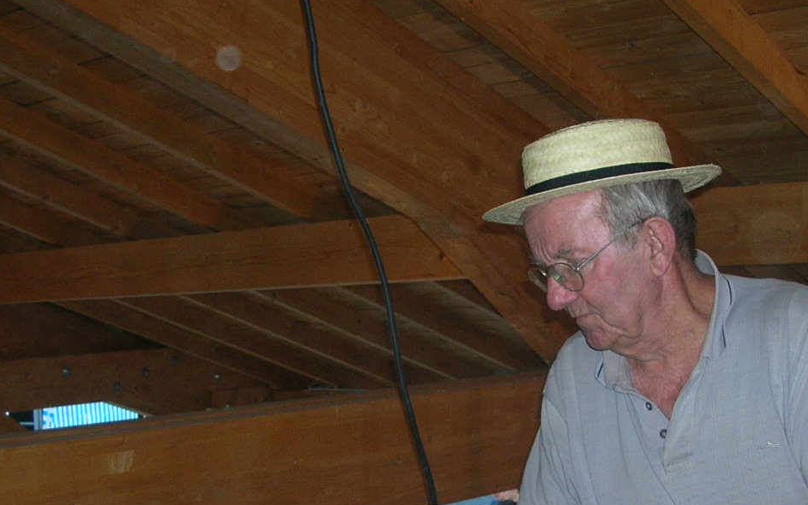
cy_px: 380
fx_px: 1387
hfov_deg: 32.2
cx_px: 534
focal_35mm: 63
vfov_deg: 20.5
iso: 68
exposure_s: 1/60.1
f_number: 2.8
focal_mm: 5.8
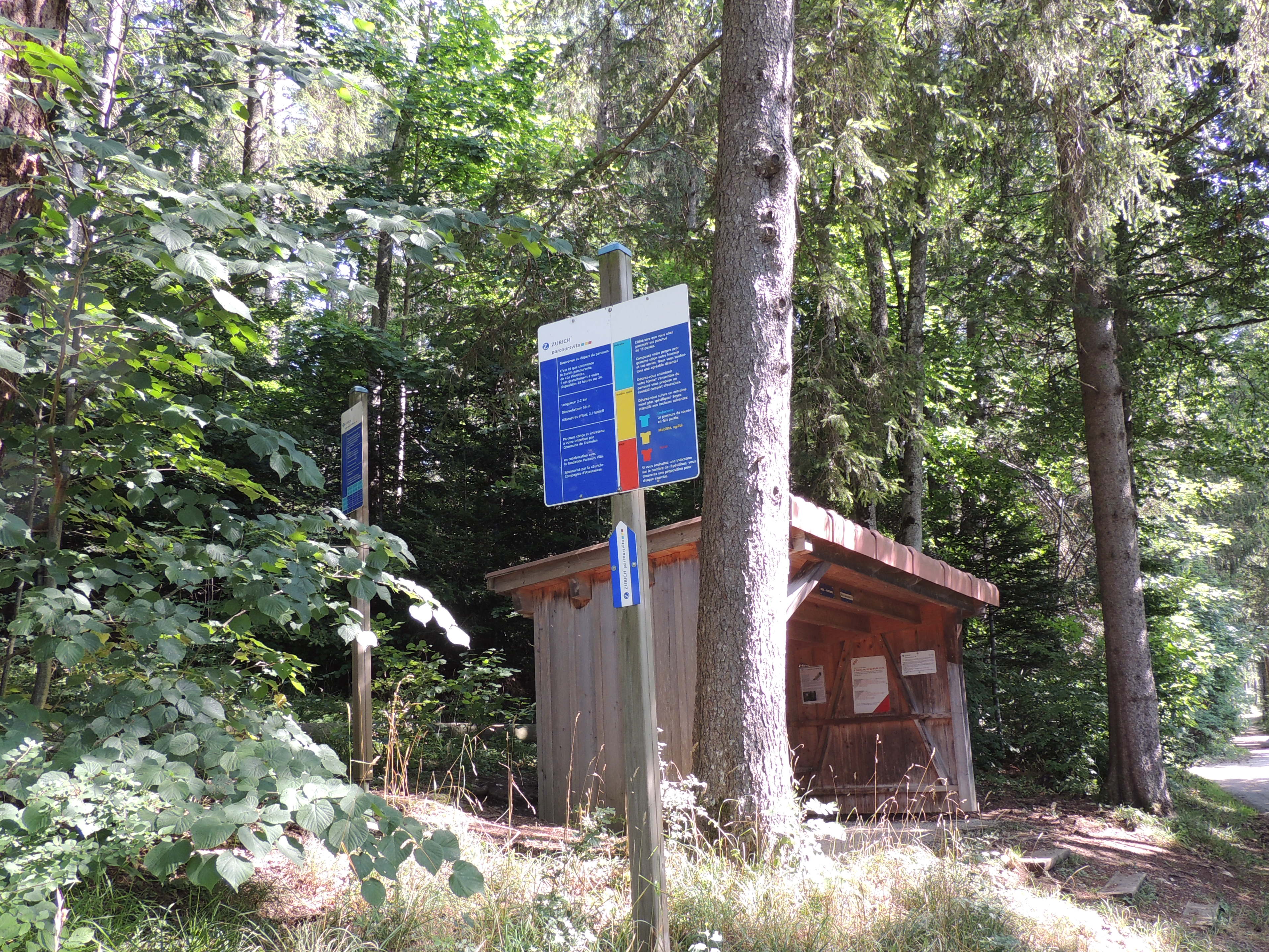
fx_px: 1063
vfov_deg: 48.0
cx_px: 622
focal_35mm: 29
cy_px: 558
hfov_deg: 61.7
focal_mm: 4.3
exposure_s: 1/60
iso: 100
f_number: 3
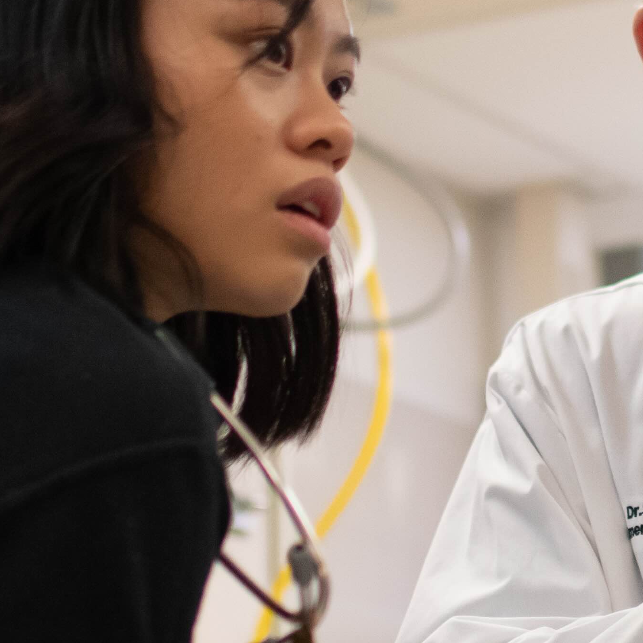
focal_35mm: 183
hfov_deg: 9.4
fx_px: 3846
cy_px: 334
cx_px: 845
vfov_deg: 9.6
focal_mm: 35
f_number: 1.8
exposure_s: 1/500
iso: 1000
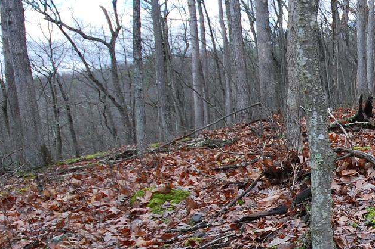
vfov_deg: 27.0
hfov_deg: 33.4
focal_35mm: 49
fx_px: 510
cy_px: 200
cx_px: 442
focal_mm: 10
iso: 200
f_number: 6.3
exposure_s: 1/60
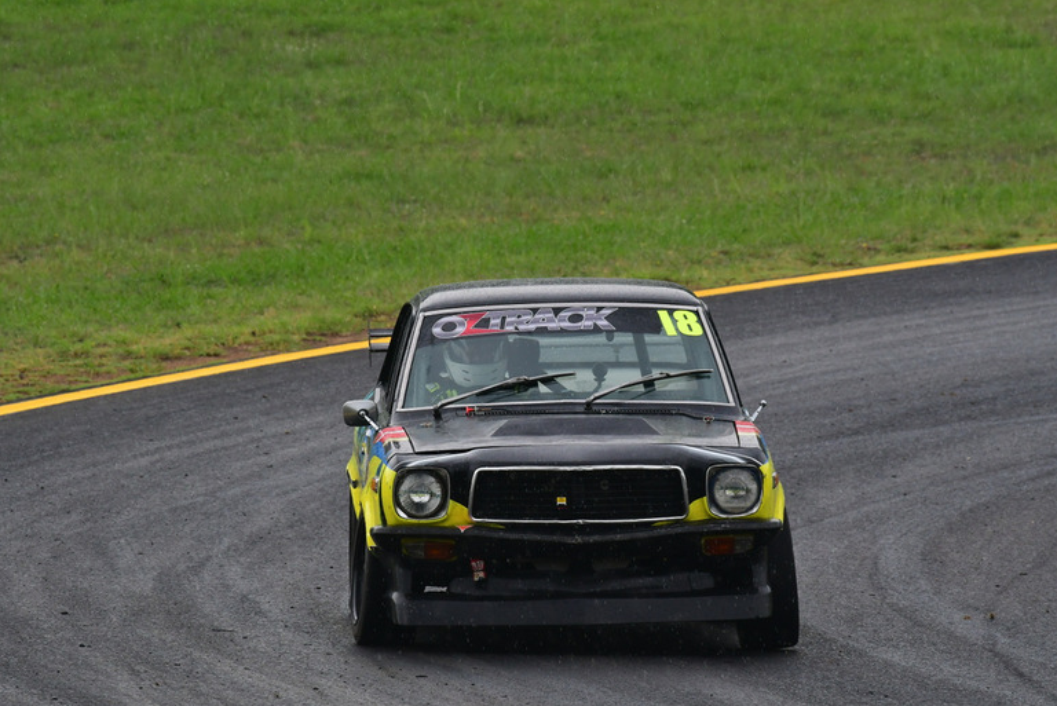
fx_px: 18360
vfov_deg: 2.2
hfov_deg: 3.3
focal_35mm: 625
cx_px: 549
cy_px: 340
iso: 1000
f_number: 11
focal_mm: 400
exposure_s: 1/640
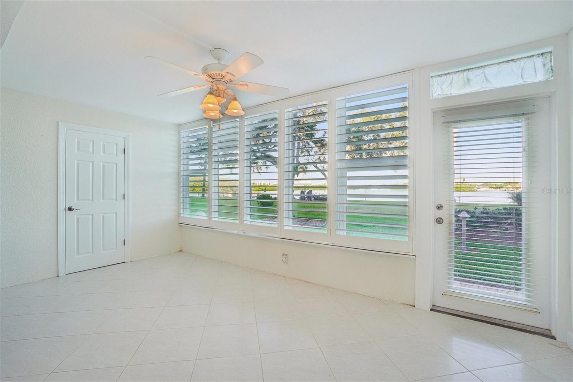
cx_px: 286
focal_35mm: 15
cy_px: 191
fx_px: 239
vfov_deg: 77.3
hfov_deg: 100.4
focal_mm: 10
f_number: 8
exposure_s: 1/30
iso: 100
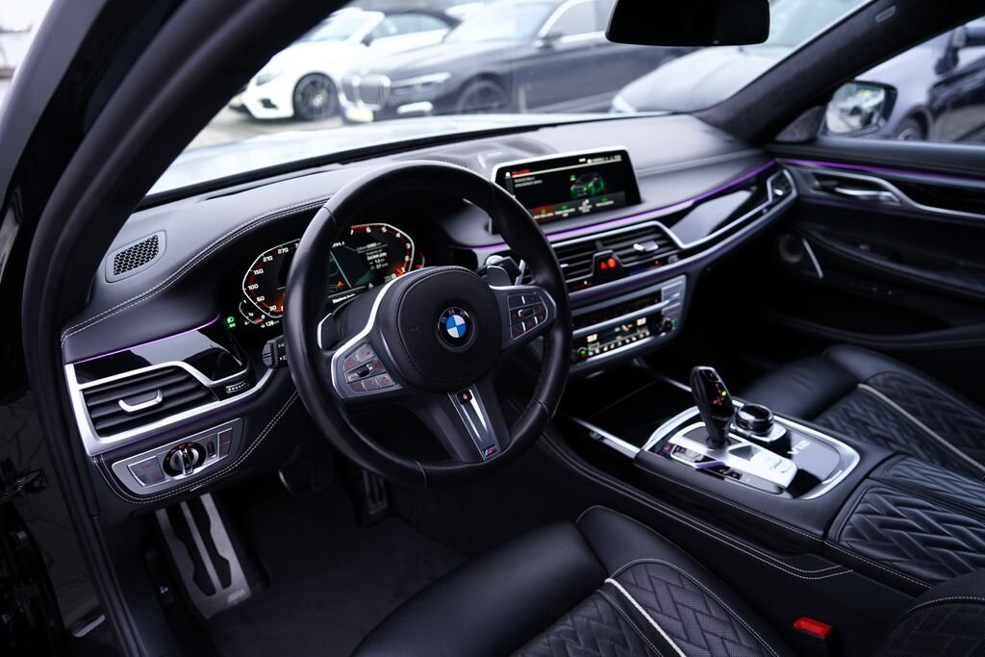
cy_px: 328
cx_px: 492
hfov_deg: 73.7
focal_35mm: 24
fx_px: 657
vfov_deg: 53.1
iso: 500
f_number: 2.8
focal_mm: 24
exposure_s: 1/30
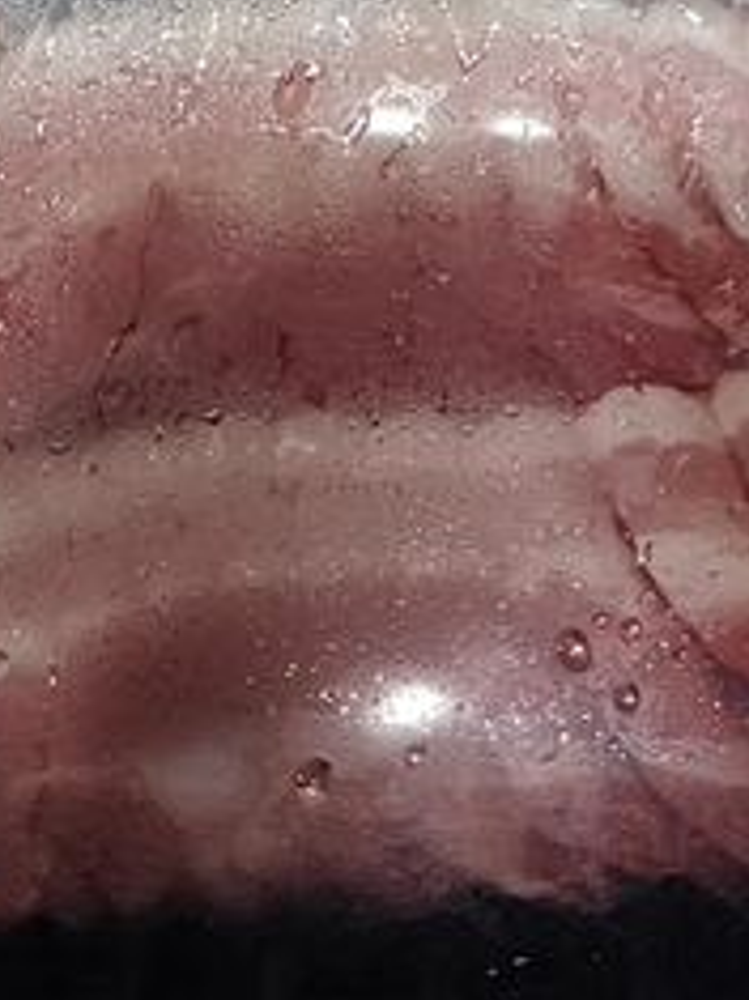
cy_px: -806
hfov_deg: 13.3
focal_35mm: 111
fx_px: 3205
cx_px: 592
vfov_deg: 15.3
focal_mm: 5.4
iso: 250
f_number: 1.8
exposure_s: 1/207
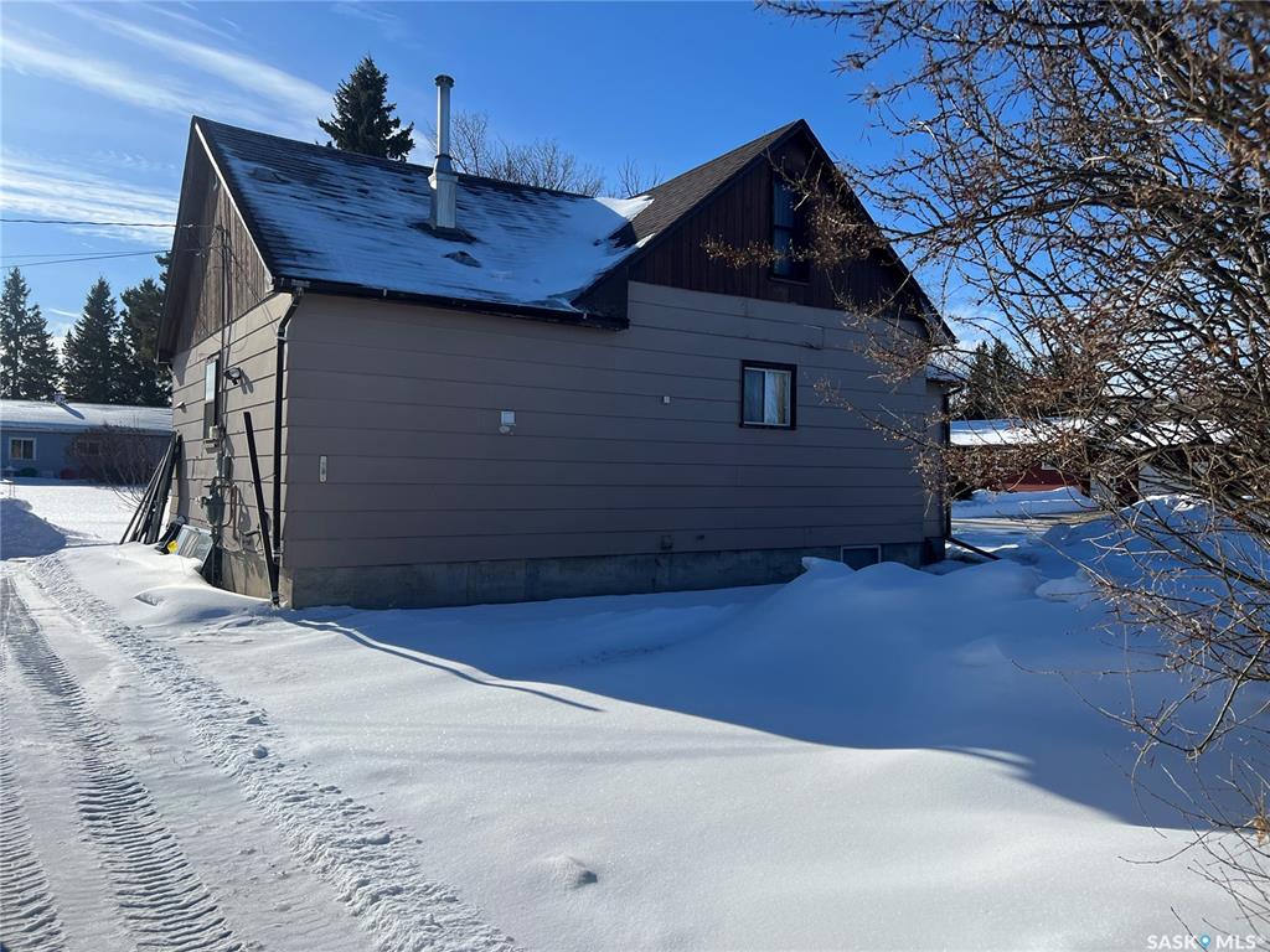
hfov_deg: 67.3
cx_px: 635
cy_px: 476
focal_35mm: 26
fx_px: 954
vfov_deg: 53.1
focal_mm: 5.7
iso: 50
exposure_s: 1/6579
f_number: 1.5
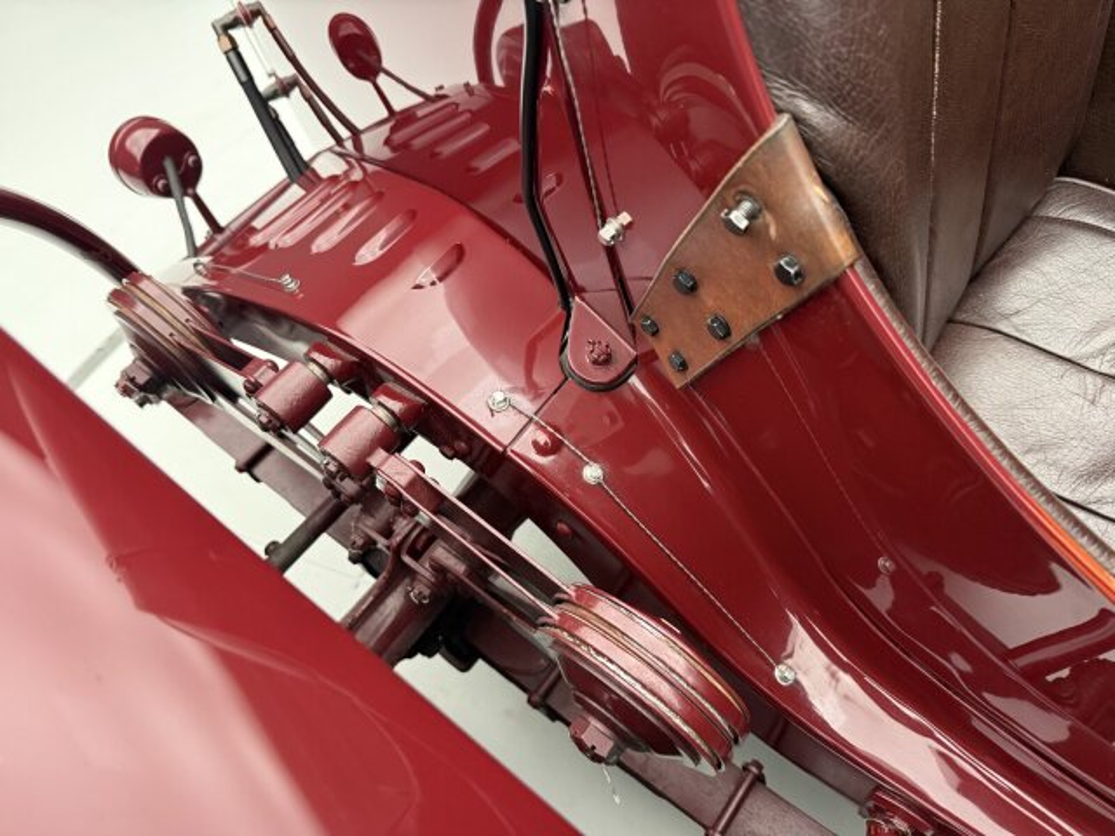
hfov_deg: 71.6
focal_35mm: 24
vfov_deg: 56.8
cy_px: 418
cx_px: 558
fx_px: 773
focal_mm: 6.76
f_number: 1.78
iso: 400
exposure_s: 1/49
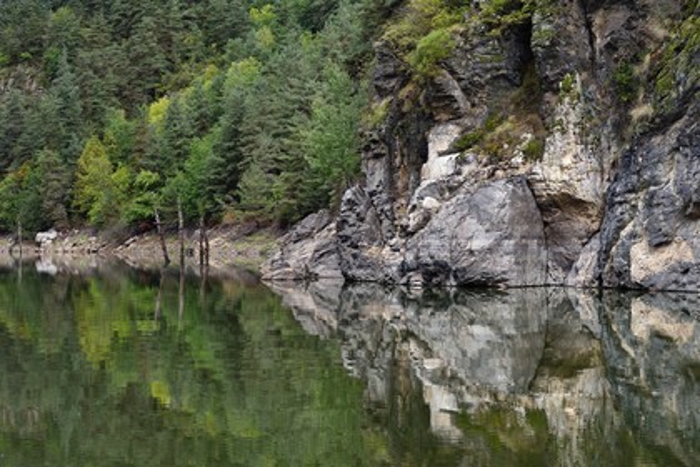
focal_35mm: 82
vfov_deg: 16.7
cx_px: 350
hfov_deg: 24.8
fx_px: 1594
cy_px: 234
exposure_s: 1/400
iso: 400
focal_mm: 82
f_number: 7.1
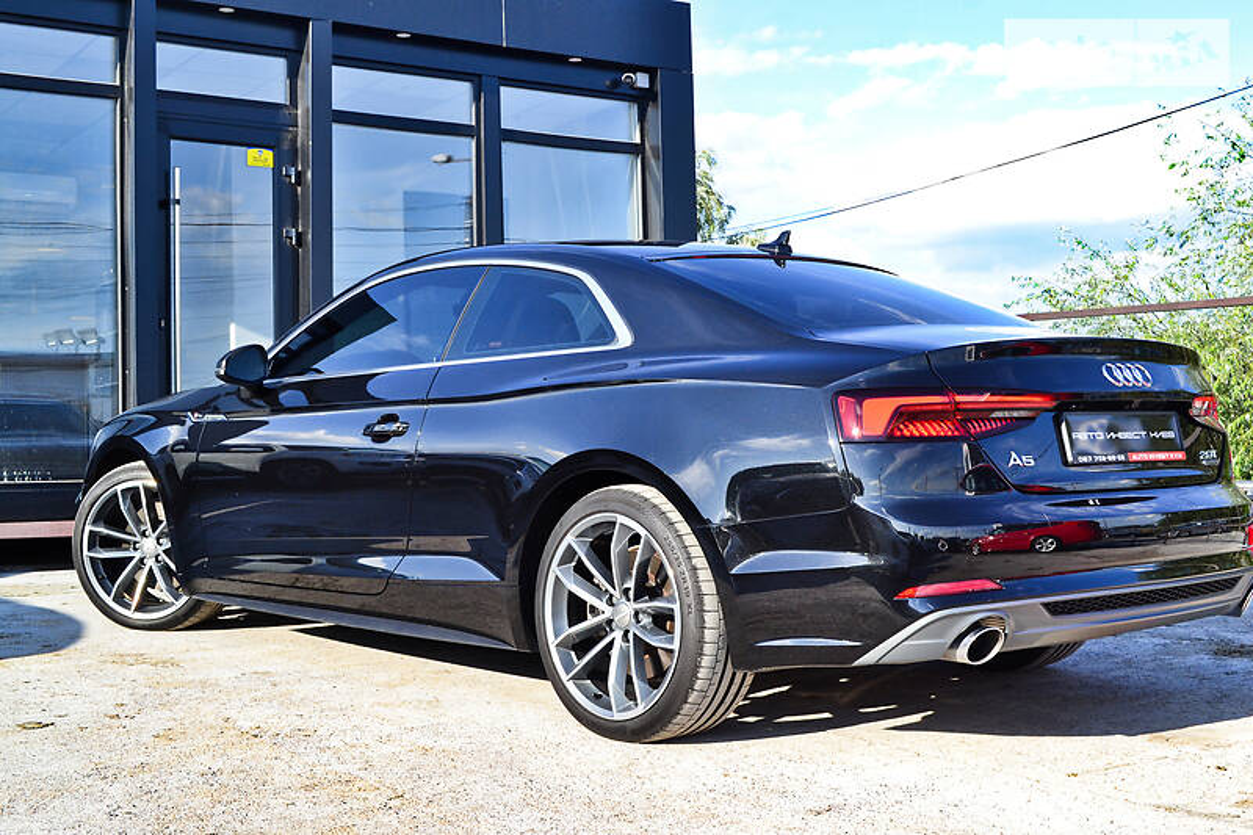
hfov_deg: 41.1
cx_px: 626
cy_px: 418
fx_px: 1670
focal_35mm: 48
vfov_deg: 28.1
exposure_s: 1/200
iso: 400
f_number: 10
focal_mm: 32
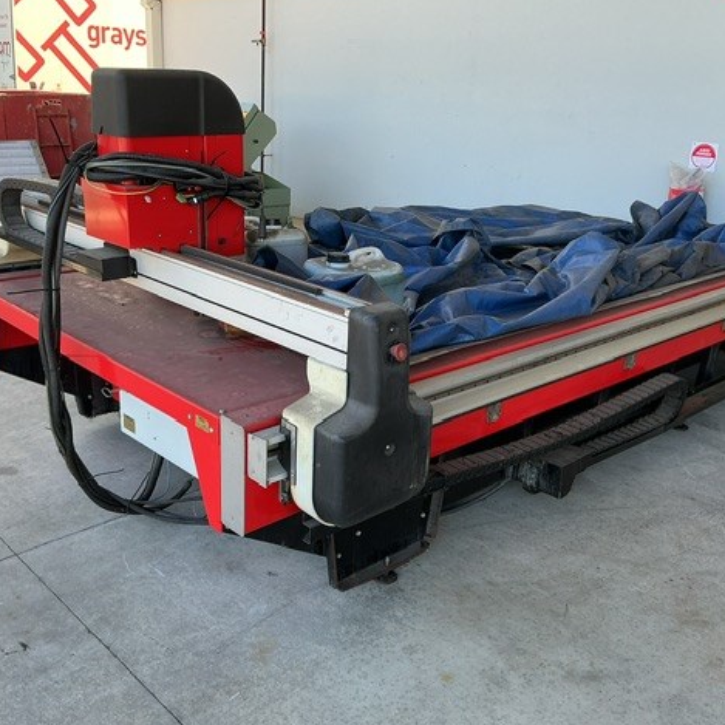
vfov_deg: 47.2
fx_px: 829
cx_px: 360
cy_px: 359
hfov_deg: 47.2
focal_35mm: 35
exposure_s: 1/114
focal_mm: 3
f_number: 1.8
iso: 16
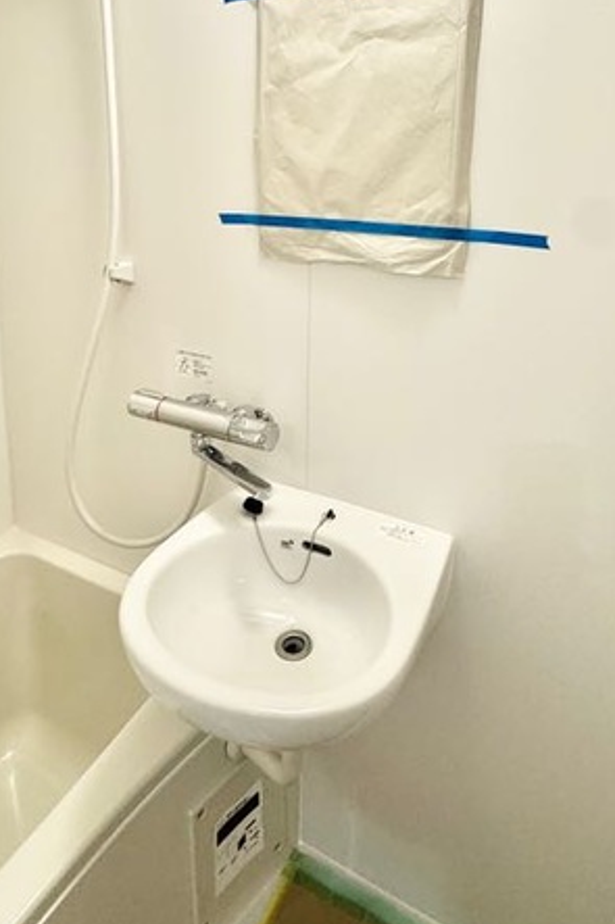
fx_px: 590
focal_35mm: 23
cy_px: 284
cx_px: 330
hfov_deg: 55.0
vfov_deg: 73.0
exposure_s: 1/100
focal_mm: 2.22
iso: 160
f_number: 2.2
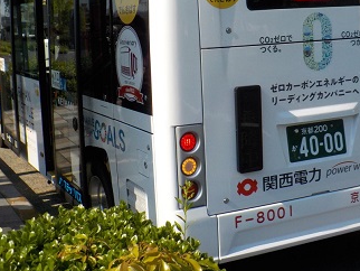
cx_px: 178
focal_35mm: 54
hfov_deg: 35.5
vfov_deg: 26.9
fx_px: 562
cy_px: 86
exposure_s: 1/1600
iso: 125
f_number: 3.3
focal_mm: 4.1
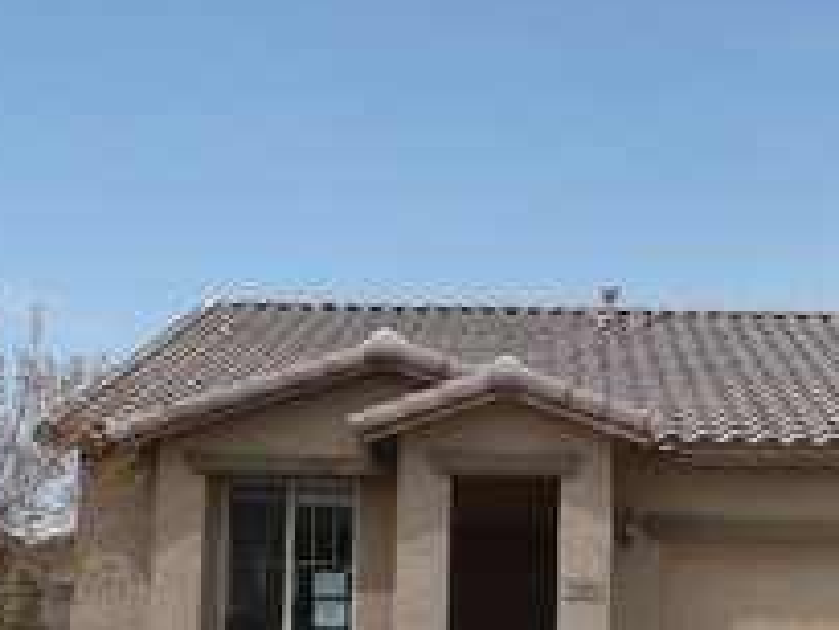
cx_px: 647
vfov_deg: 20.6
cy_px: 450
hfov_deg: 27.0
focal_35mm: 71
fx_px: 1722
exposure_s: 1/1000
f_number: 3.3
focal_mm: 4.6
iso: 100
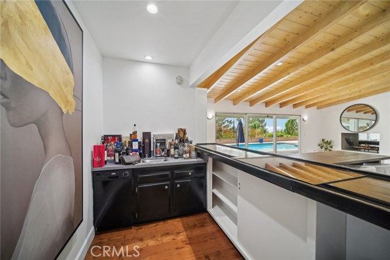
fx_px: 152
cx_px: 195
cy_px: 130
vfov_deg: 81.1
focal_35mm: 14
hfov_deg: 104.3
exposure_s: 1/13
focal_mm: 9
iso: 200
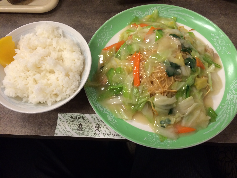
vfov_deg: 46.8
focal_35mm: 30
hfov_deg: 60.0
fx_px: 205
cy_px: 89
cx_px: 118
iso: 160
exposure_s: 1/30
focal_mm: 4.12
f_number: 2.2
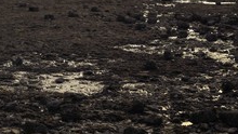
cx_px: 32
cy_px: -15
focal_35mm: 124
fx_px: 783
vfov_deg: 9.7
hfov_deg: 17.1
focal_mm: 62
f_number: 9
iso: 200
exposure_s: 1/1000
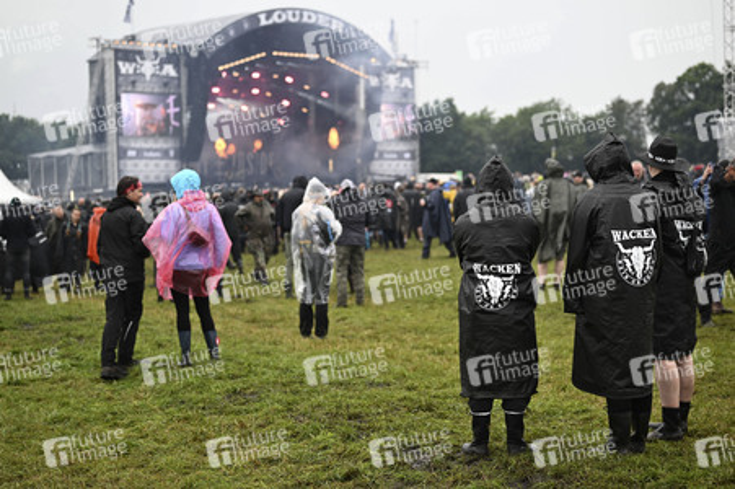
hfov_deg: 28.9
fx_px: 1428
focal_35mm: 70
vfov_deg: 19.4
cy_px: 244
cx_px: 368
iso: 64
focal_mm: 70
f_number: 2.8
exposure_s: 1/400
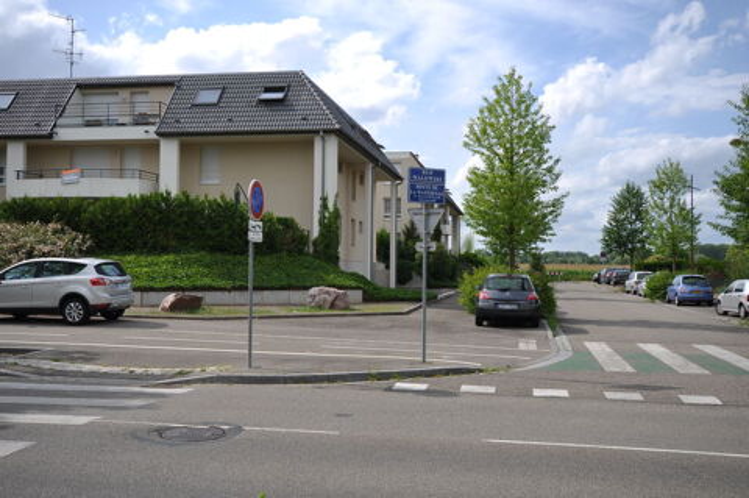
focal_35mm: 36
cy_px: 249
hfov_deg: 53.2
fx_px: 748
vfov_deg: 36.8
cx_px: 374
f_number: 8
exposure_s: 1/250
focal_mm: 24
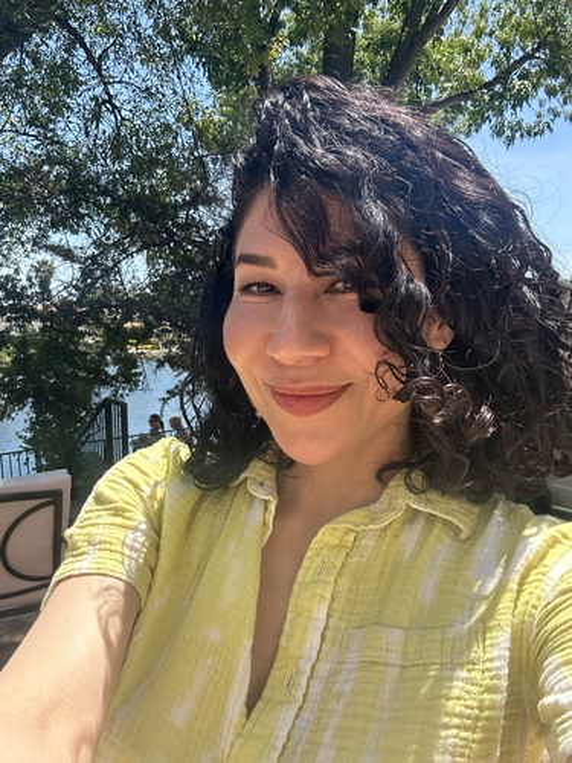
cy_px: 382
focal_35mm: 30
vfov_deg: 60.0
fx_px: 661
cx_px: 286
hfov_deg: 46.8
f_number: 1.9
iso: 25
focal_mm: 2.69
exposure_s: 1/368
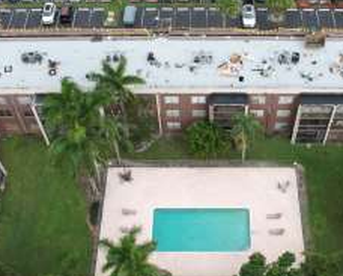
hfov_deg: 40.1
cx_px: 204
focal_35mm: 46
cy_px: 191
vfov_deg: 32.4
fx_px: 468
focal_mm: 8.38
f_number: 2.8
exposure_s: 1/1000
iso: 100
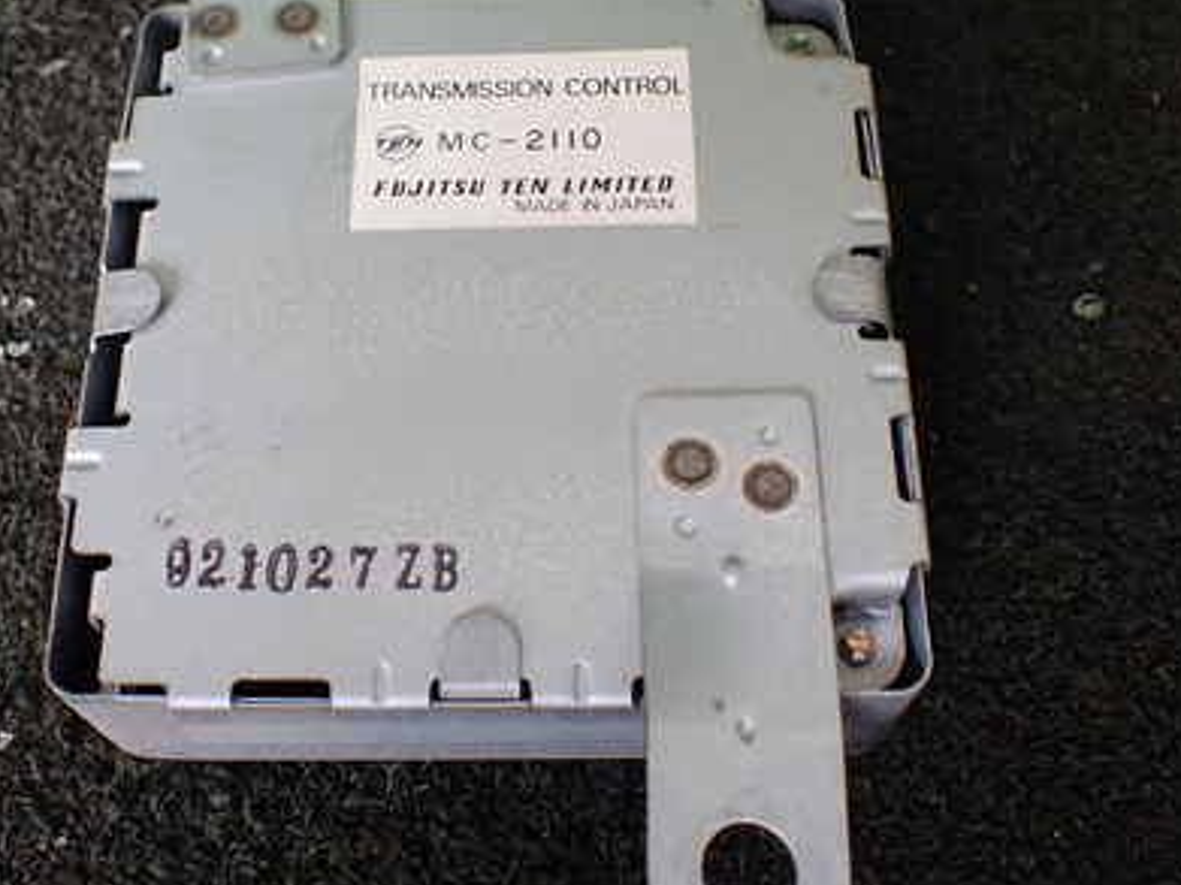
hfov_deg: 41.1
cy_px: 332
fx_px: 1569
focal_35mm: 46
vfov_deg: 31.4
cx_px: 486
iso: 250
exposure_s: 1/125
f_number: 2.3
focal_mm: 5.4
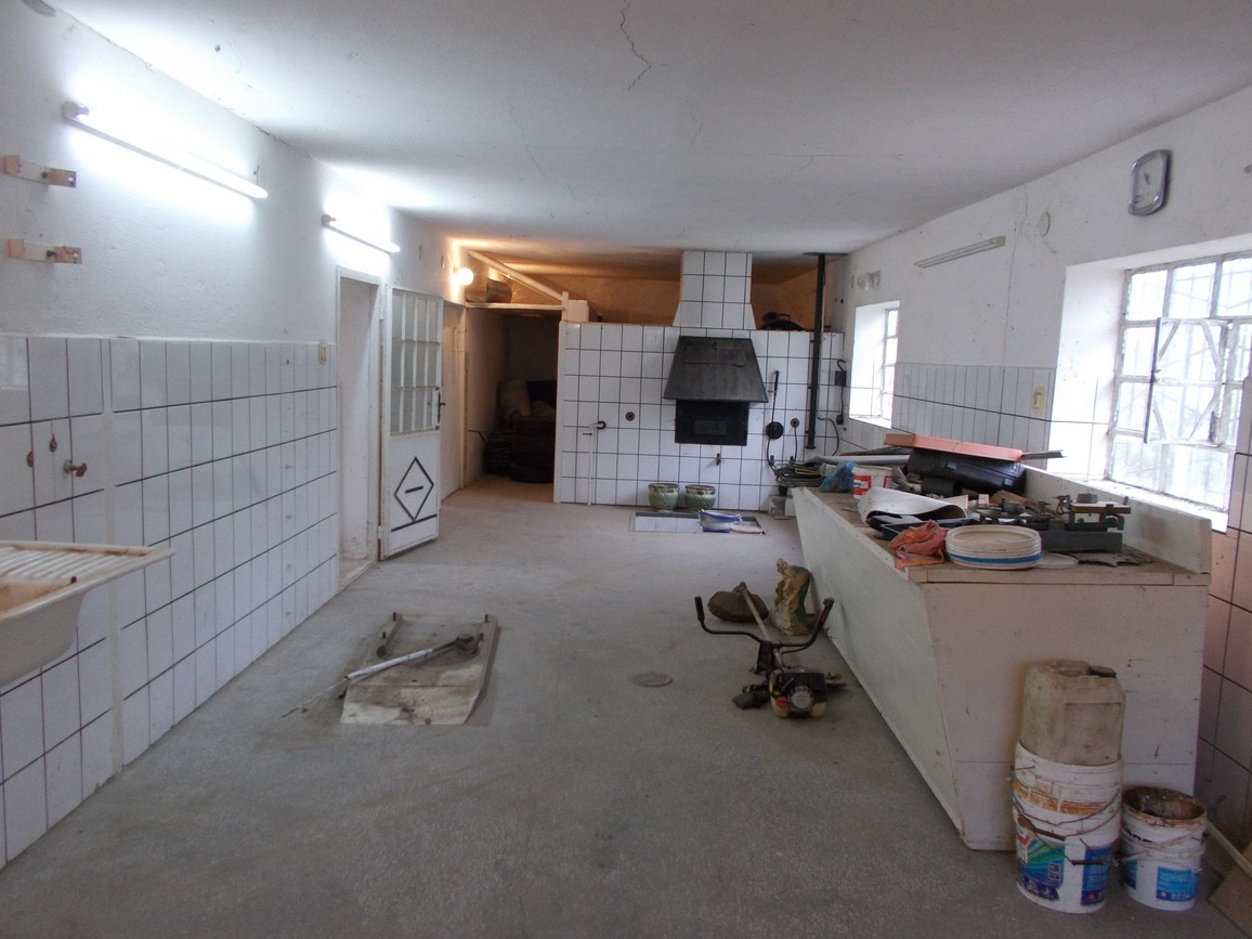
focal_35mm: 27
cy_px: 477
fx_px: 977
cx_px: 627
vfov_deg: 51.4
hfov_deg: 65.3
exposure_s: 1/25
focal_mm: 4.6
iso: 180
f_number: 3.2
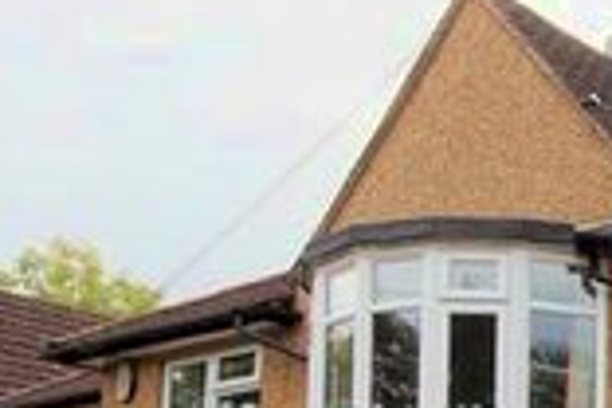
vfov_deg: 15.9
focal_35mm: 81
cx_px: 1157
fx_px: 1377
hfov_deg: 18.4
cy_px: 551
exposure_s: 1/125
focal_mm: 12
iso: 100
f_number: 8
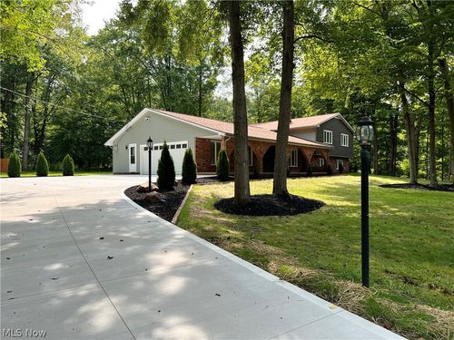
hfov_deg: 67.3
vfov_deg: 53.1
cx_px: 227
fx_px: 341
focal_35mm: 26
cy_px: 170
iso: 50
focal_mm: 5.7
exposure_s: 1/1183
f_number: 1.5
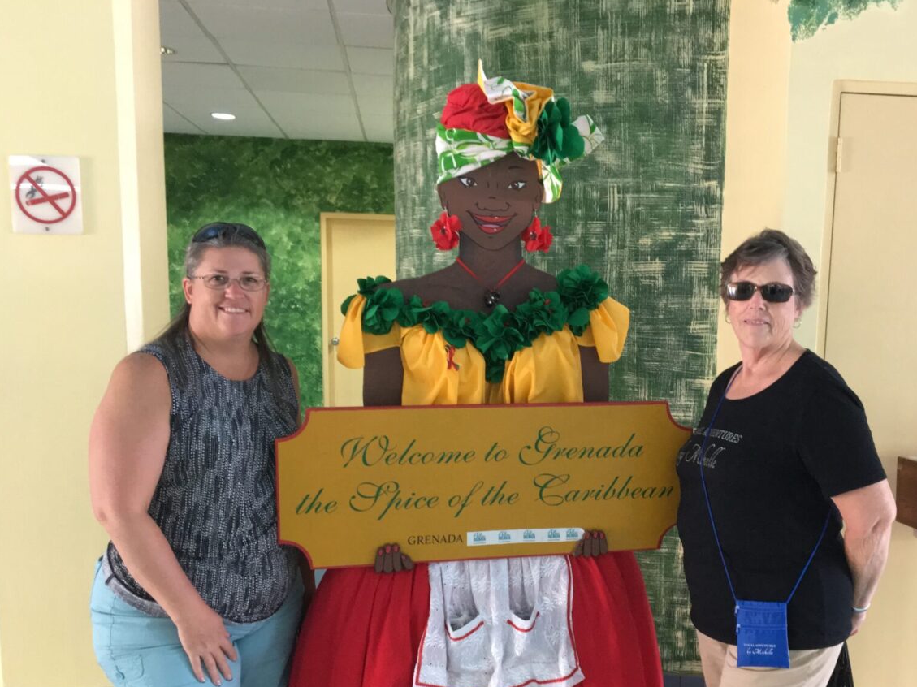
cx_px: 569
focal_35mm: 37
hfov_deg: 49.7
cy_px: 432
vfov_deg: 38.4
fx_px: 980
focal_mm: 4.15
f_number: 2.2
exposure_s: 1/25
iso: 200
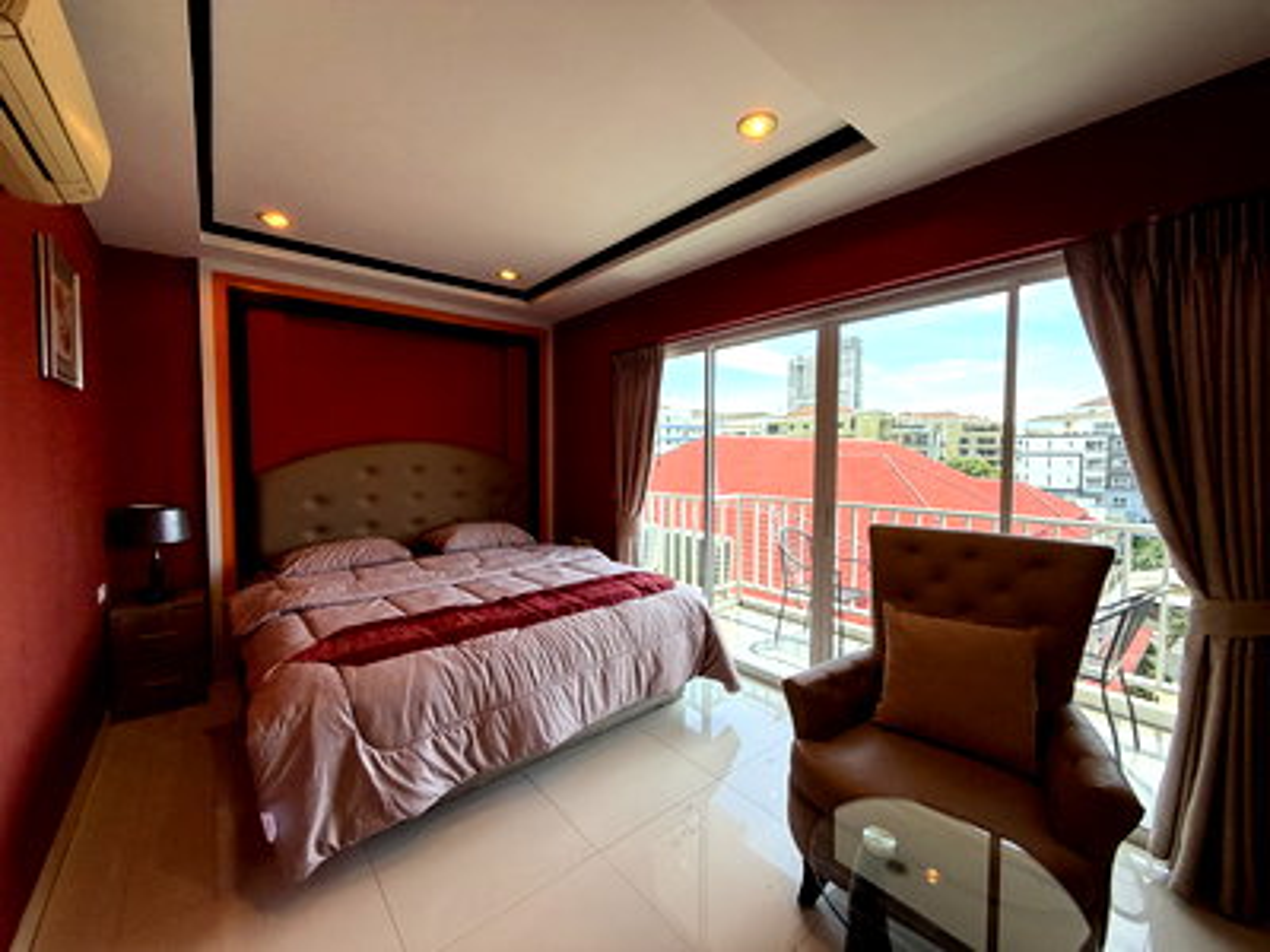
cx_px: 635
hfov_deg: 102.1
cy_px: 476
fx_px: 514
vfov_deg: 85.7
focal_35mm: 14
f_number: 2.2
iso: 125
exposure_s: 1/100
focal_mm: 2.22
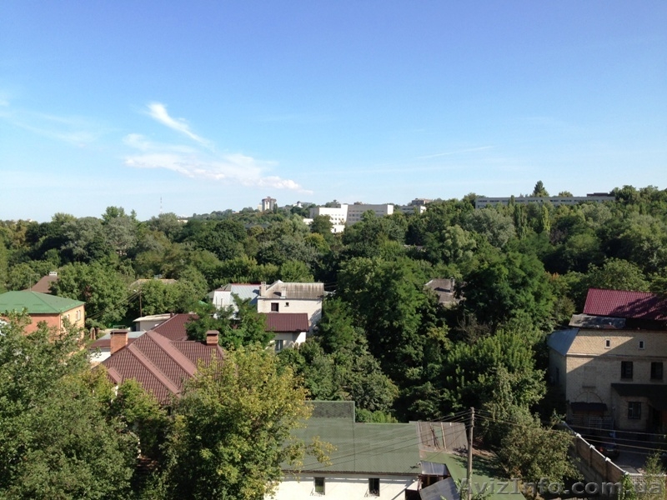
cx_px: 334
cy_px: 250
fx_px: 636
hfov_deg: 55.4
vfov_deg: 42.9
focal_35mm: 33
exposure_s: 1/951
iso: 50
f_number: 2.4
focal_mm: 4.13
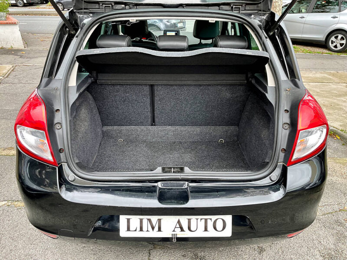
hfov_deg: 67.3
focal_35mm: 26
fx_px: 261
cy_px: 130
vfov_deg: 53.1
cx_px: 174
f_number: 1.6
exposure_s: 1/121
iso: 80
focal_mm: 4.2
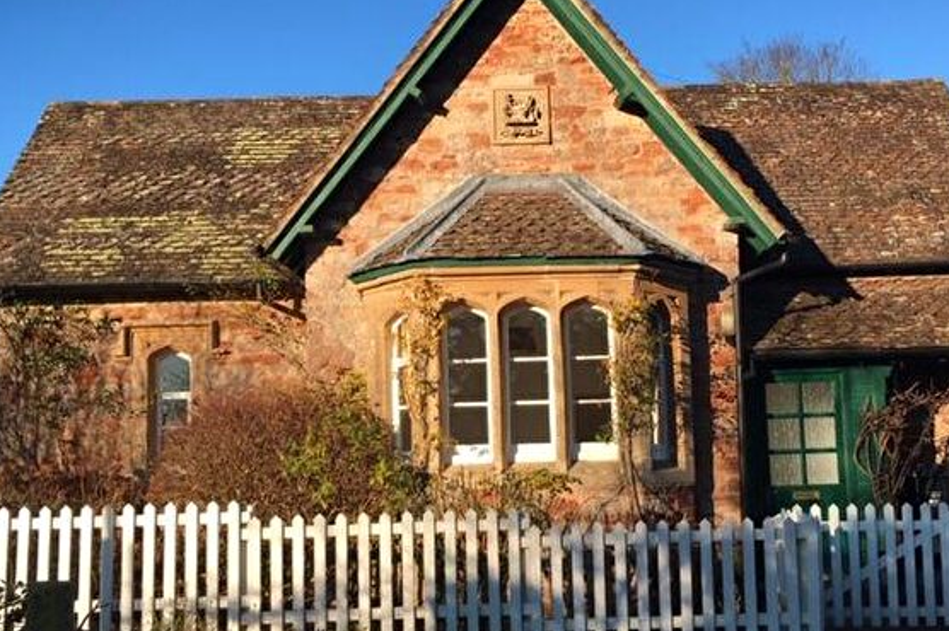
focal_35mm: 38
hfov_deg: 50.6
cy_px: 359
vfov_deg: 35.0
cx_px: 529
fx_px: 1001
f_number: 2.2
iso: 25
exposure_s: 1/864
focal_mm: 4.15
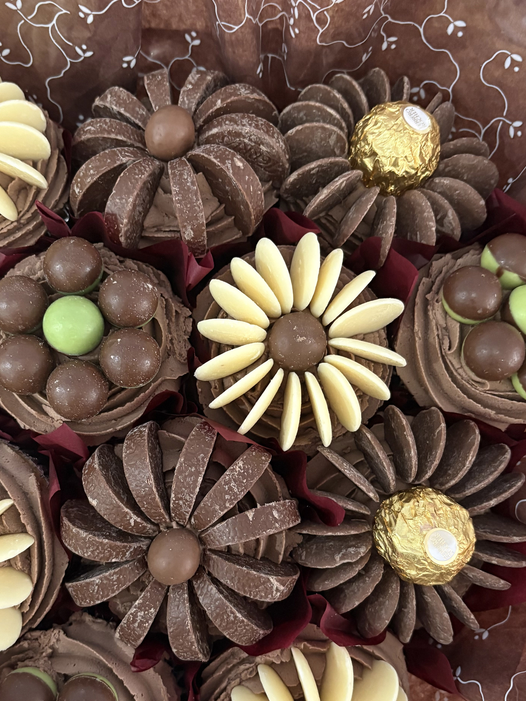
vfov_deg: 46.7
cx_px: 202
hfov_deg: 35.8
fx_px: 810
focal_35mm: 40
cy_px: 397
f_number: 1.6
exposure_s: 1/33
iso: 500
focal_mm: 5.96
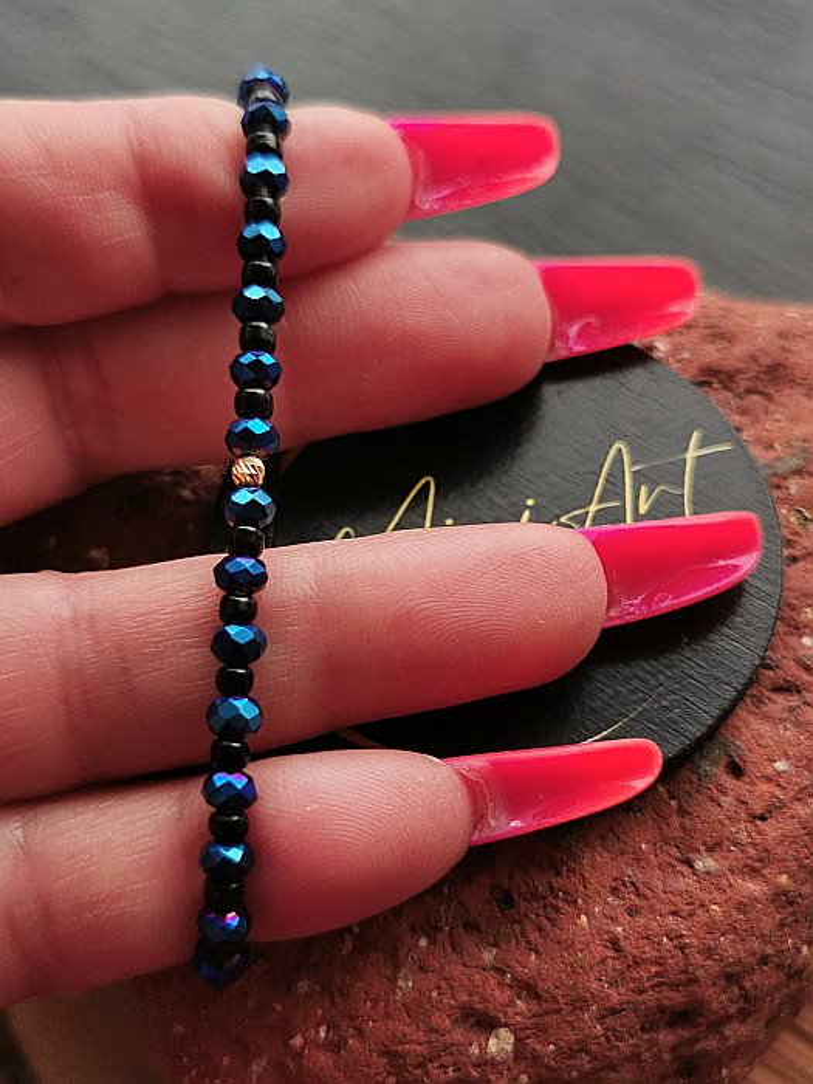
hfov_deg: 34.3
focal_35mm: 42
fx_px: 1315
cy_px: 542
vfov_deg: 44.8
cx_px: 406
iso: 50
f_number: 1.6
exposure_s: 1/289
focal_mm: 5.56
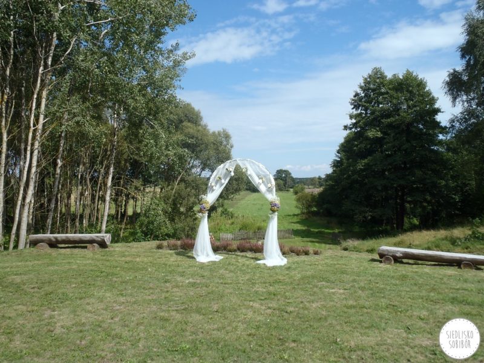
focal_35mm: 30
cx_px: 242
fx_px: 419
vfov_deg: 46.8
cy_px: 182
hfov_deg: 60.0
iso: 80
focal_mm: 5.4
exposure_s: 1/80
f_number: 11
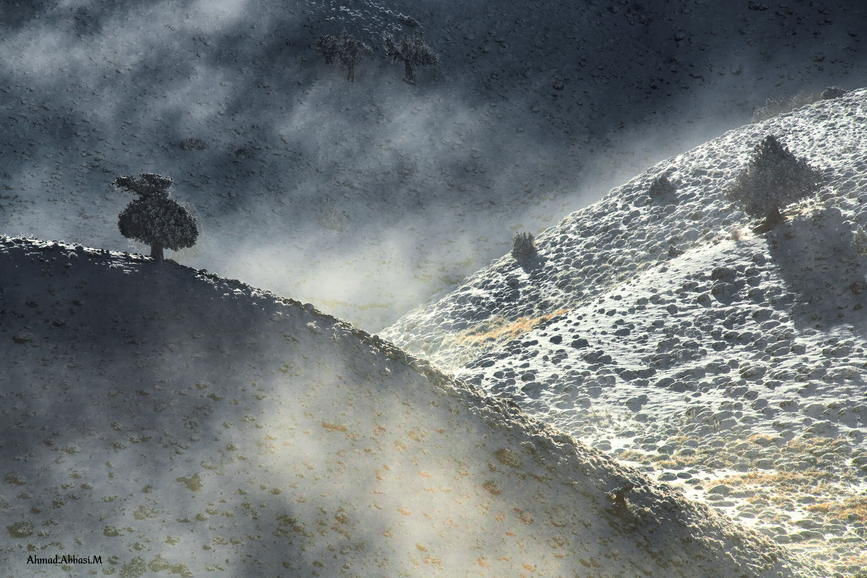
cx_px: 434
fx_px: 9634
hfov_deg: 5.2
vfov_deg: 3.4
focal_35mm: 400
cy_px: 289
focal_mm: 400
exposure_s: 1/2000
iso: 1000
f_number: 22
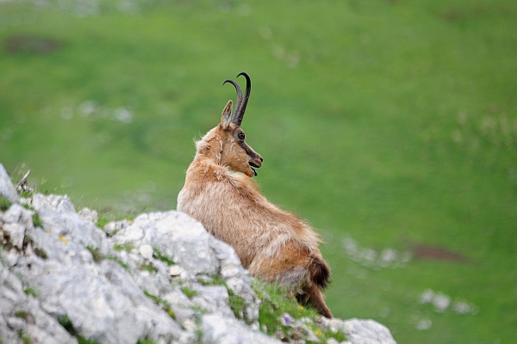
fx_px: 4308
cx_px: 258
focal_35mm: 300
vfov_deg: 4.6
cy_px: 172
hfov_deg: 6.9
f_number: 7.1
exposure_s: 1/200
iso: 320
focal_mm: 300
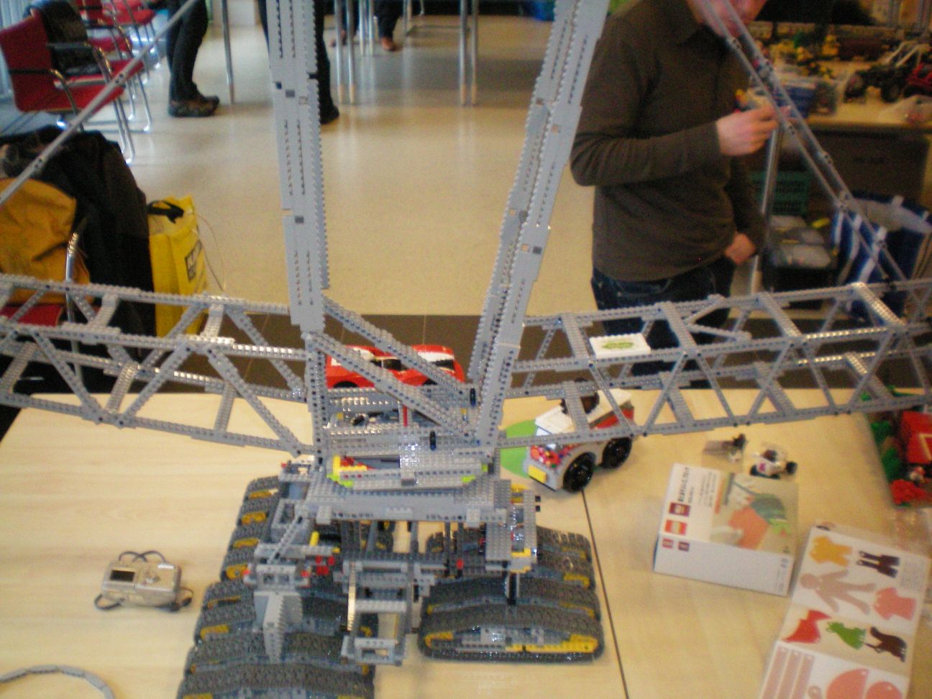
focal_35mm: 38
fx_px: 1023
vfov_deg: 37.7
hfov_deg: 49.0
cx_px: 466
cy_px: 350
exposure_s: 1/60
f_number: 3.1
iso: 400
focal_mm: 6.3
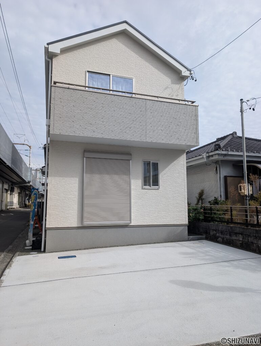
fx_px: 241
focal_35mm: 24
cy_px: 173
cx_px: 130
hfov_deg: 56.9
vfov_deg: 71.5
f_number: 1.68
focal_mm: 6.9
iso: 26
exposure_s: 1/1290
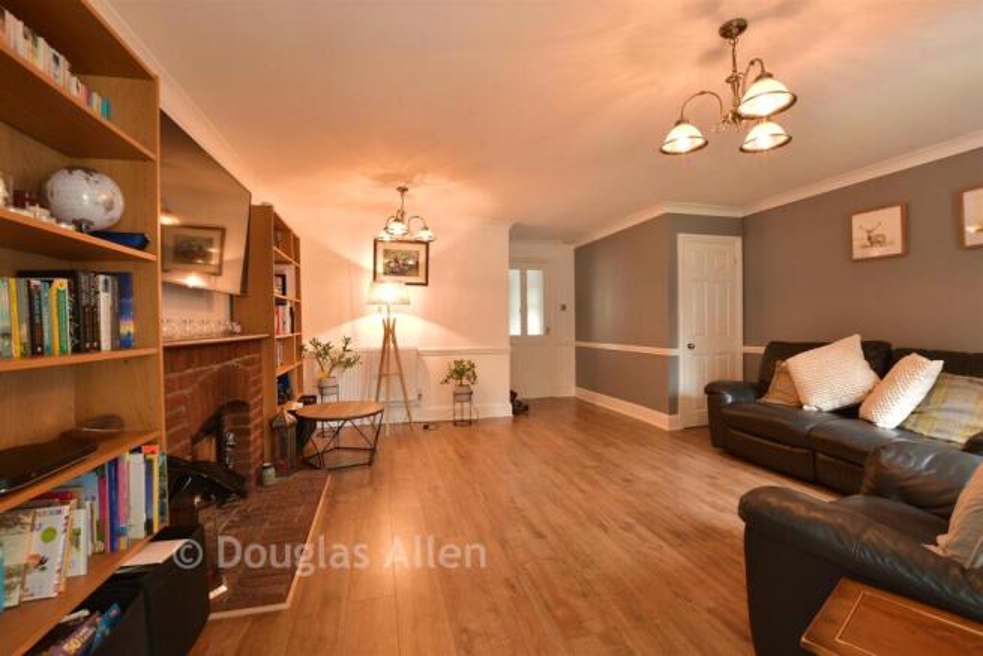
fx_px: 410
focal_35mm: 15
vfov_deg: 77.4
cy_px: 328
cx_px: 492
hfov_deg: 100.4
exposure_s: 3
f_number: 8
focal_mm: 10
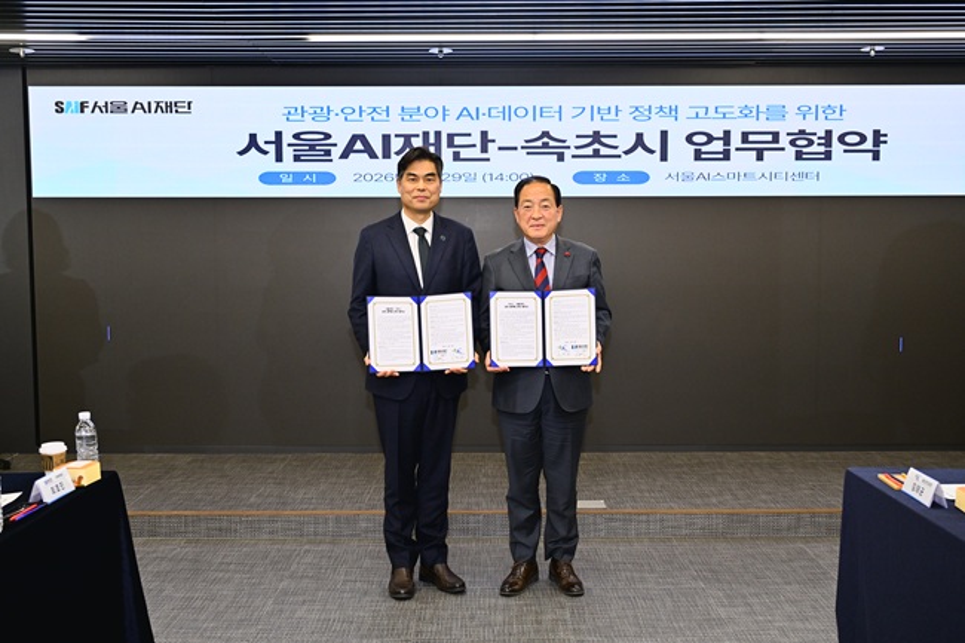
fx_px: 1045
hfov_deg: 49.6
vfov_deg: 34.2
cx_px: 482
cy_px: 322
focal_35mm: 39
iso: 800
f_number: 4
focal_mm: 39
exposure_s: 1/200
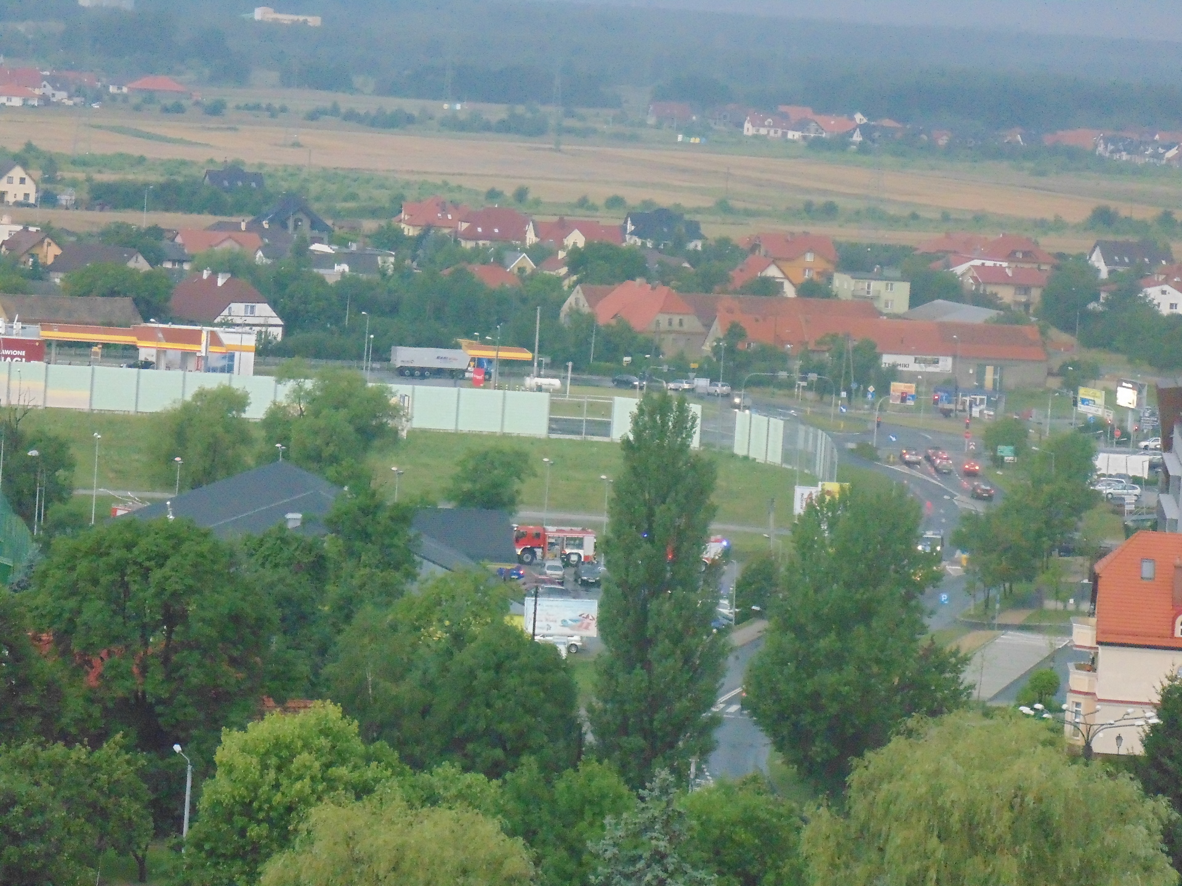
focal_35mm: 190
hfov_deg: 10.4
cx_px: 591
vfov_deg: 7.8
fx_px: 6488
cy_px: 443
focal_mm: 34.2
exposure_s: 1/80
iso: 800
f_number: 5.4
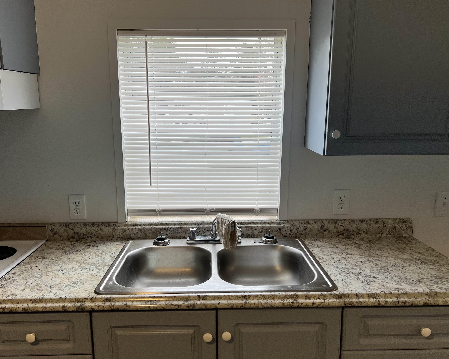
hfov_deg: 62.2
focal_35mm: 28
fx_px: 372
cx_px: 209
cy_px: 178
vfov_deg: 51.5
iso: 50
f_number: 1.5
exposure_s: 1/431
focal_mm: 5.7
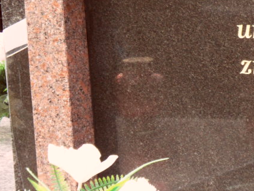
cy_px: 69
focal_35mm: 360
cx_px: 287
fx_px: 2641
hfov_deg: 5.5
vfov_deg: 4.1
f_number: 4.4
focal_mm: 24.6
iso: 160
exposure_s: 1/60
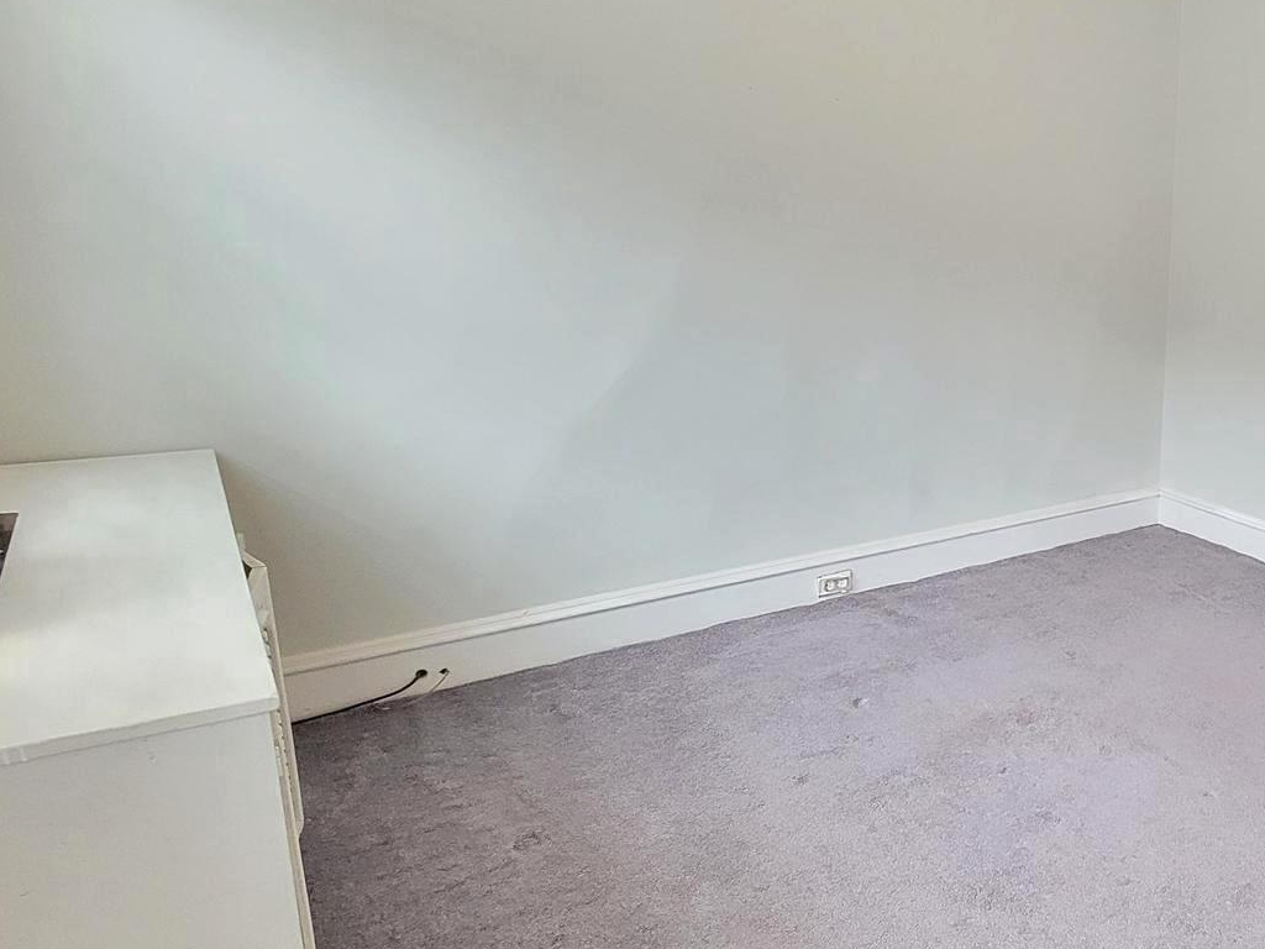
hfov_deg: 54.3
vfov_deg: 53.0
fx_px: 950
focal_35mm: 26
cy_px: 440
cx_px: 1234
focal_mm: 2.2
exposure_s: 1/60
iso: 400
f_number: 2.2
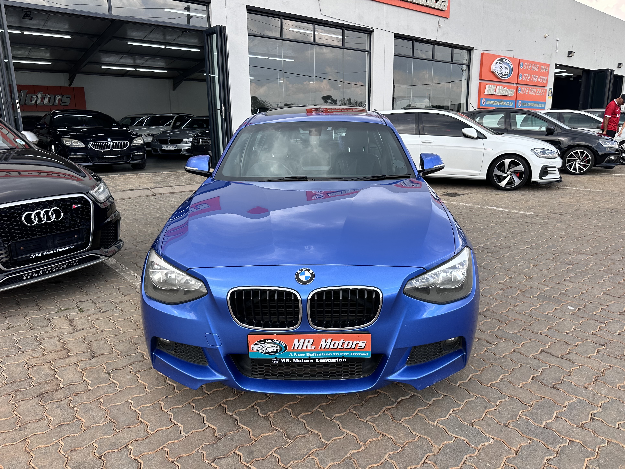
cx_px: 321
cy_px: 242
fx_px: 451
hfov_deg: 69.4
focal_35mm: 25
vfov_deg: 54.9
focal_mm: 6.86
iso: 80
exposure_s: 1/667
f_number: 1.78
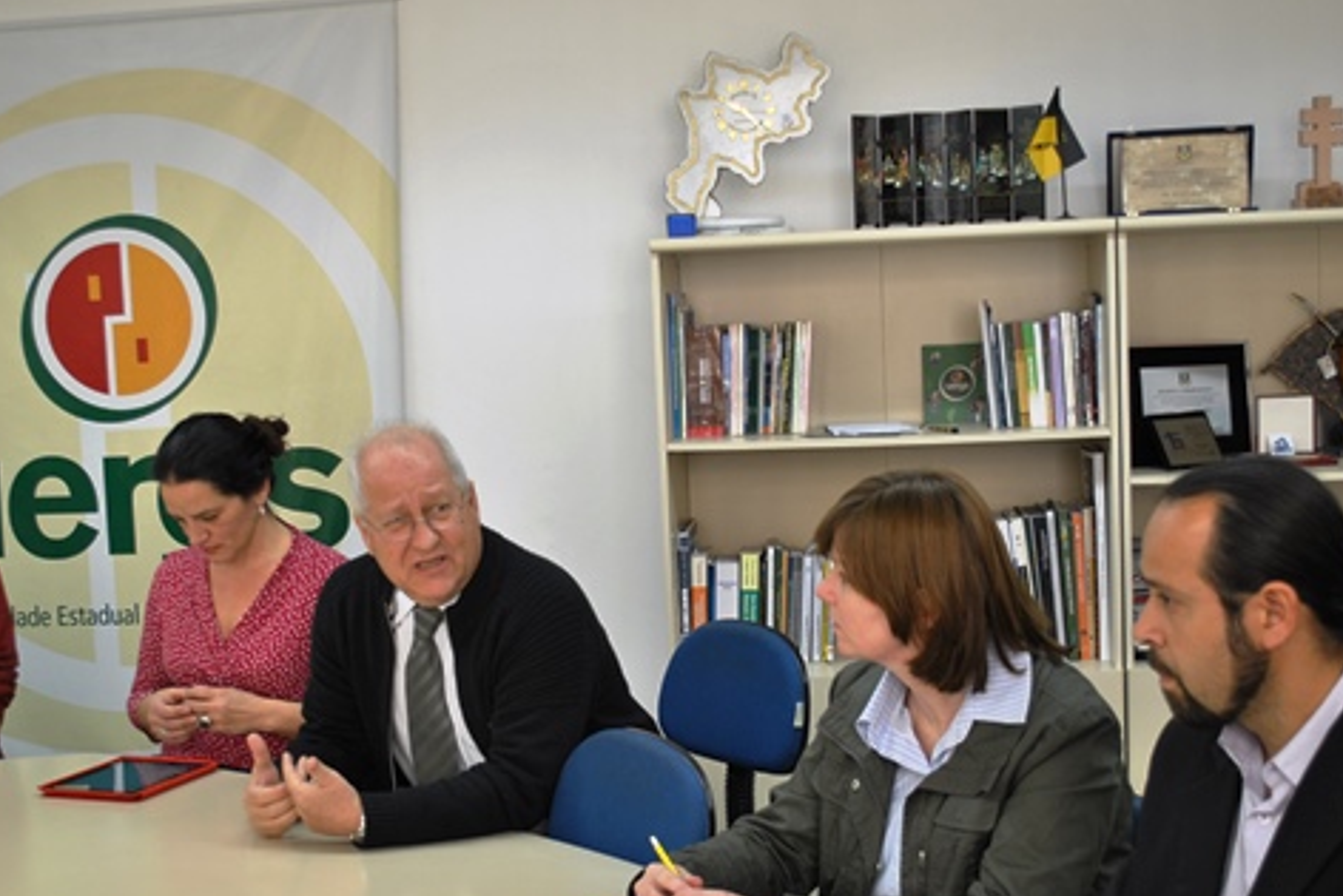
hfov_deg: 35.0
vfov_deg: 23.8
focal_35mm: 57
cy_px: 495
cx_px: 600
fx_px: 2127
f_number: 4.5
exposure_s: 1/40
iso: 200
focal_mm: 28
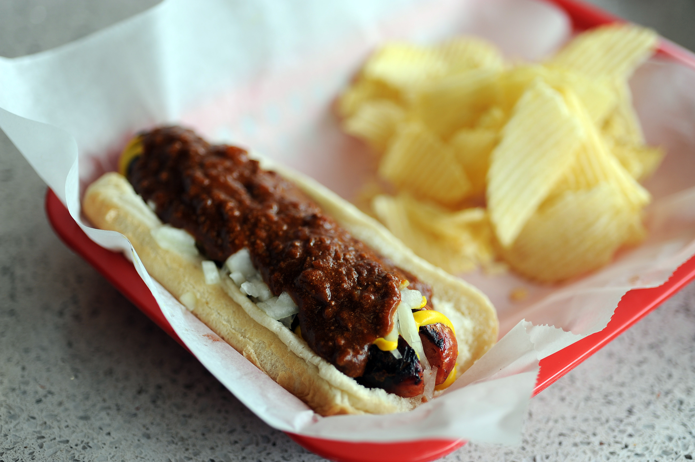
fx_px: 1158
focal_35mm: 60
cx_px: 348
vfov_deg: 22.6
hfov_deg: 33.4
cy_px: 231
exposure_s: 1/500
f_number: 3.2
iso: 200
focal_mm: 60
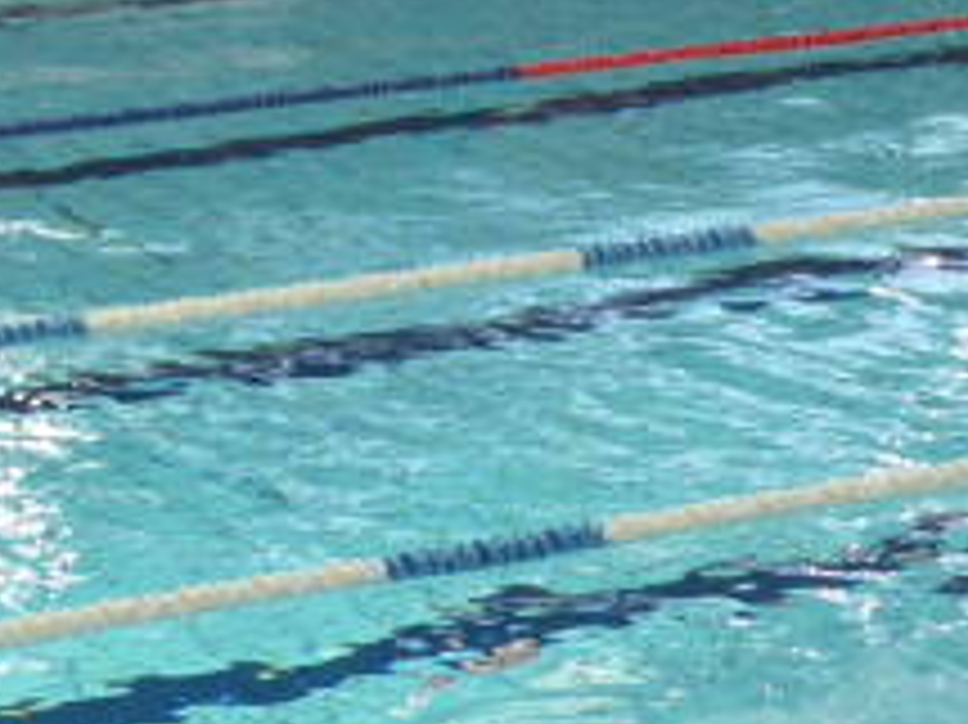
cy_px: 126
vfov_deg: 7.8
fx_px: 5310
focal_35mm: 190
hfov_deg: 10.4
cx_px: 180
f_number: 4.4
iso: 100
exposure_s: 1/80
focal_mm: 9
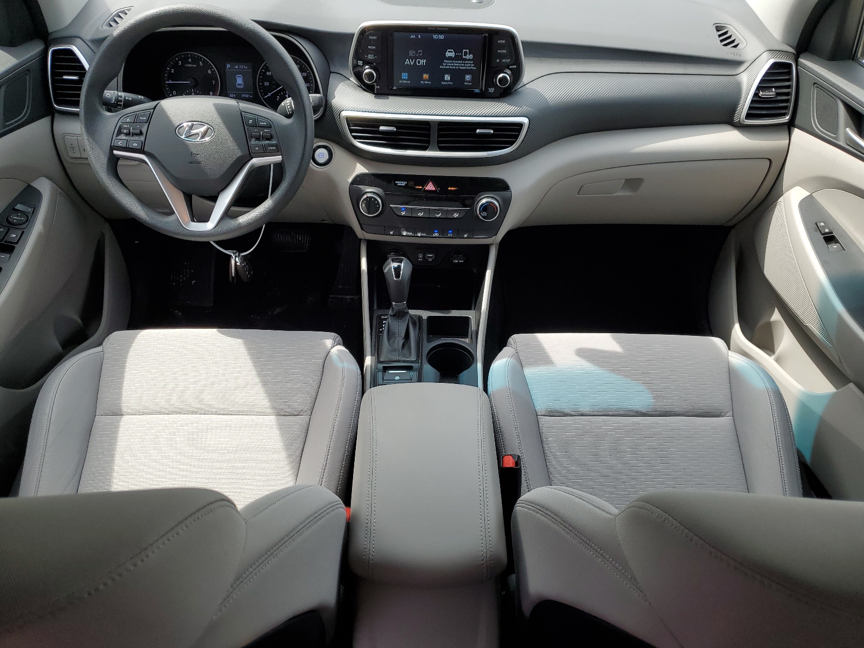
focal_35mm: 26
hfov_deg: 67.3
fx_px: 649
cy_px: 324
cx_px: 432
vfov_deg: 53.1
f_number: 1.5
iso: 50
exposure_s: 1/588
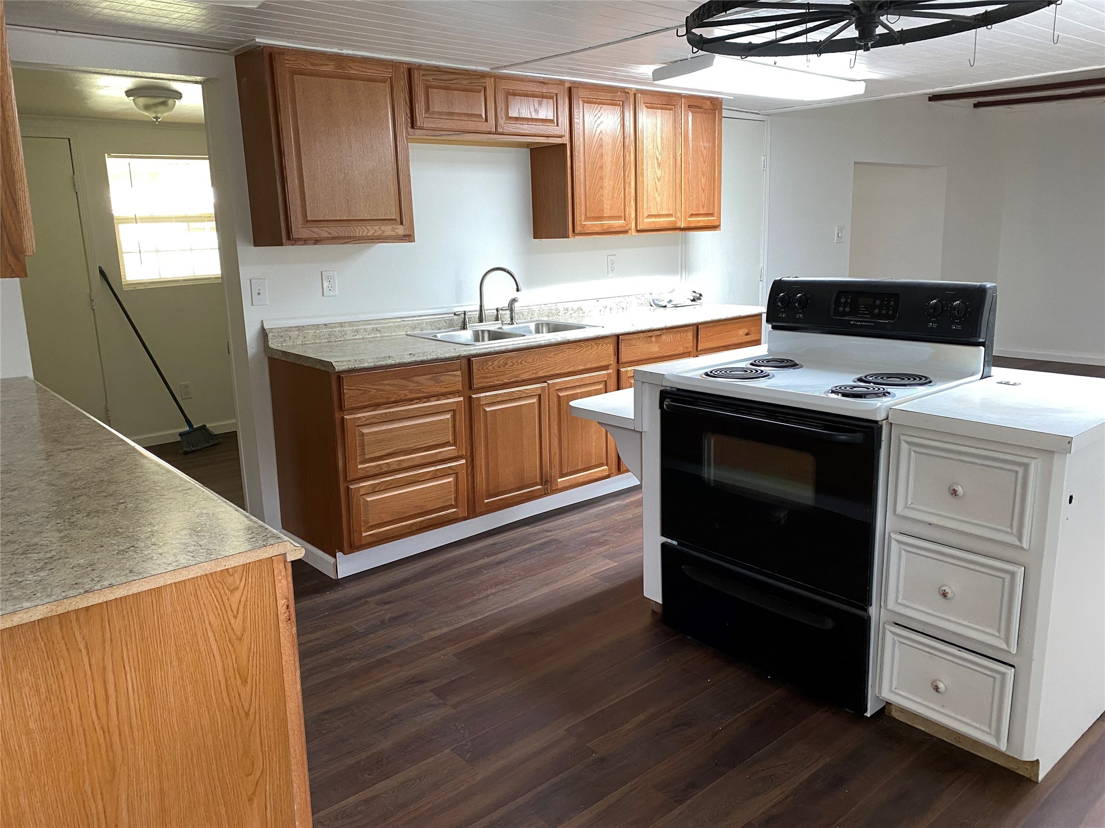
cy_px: 414
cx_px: 552
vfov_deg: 53.1
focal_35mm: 26
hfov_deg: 67.3
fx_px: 830
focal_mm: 4.25
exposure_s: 1/58
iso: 160
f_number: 1.8
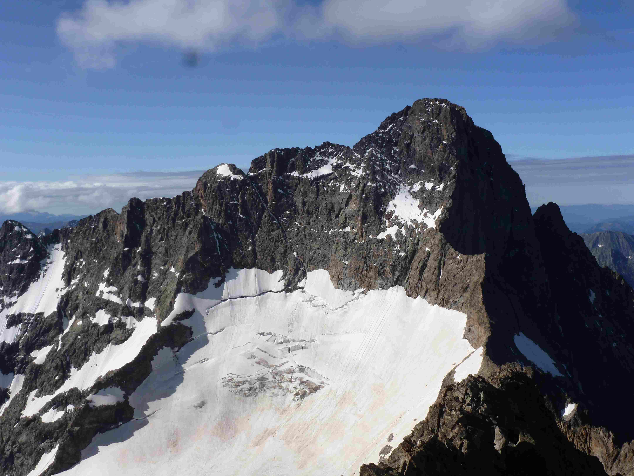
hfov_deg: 45.8
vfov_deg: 35.1
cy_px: 238
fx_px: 751
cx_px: 317
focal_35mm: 41
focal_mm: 7.4
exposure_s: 1/640
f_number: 5.6
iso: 100
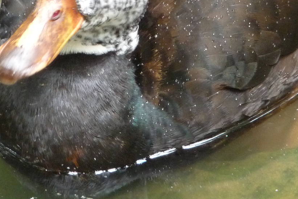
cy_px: -10
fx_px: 3519
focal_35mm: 425
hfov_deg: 4.8
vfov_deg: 3.2
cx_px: 128
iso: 400
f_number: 4.8
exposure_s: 1/20
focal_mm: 32.3
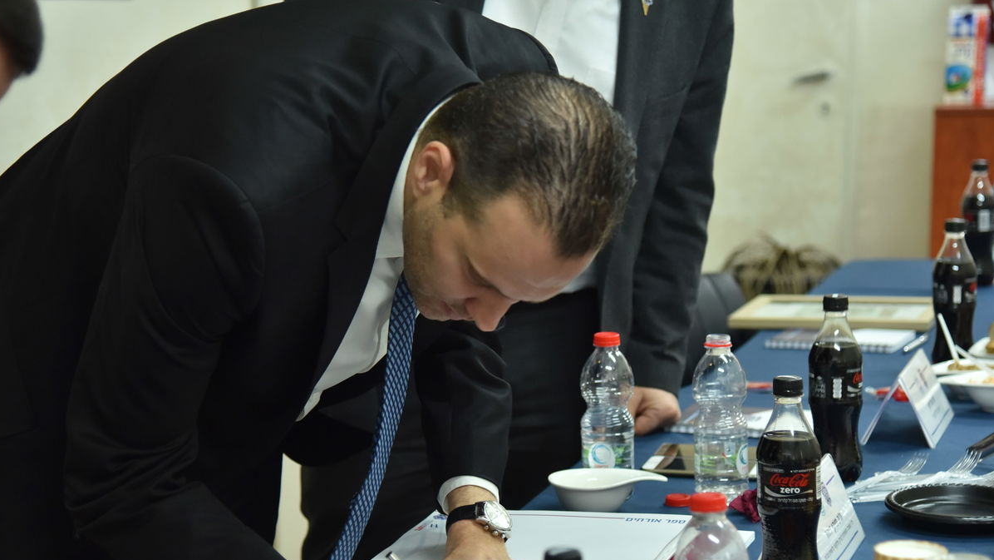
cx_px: 469
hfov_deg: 23.2
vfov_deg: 13.2
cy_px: 321
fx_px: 2425
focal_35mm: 92
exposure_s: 1/250
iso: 1600
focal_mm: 75
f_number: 4
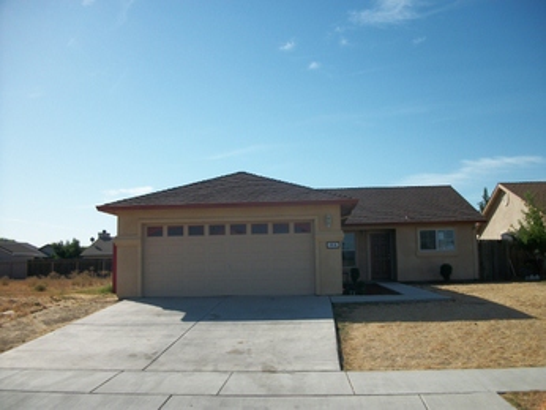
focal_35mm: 32
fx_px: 505
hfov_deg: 56.8
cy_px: 205
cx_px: 273
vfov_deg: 44.2
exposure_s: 1/250
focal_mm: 5.7
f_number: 8.8
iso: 80
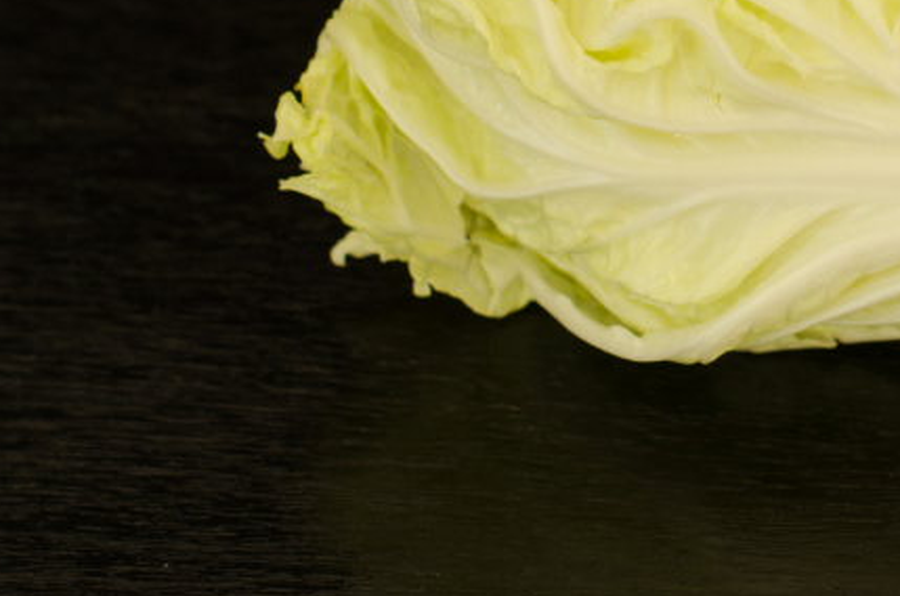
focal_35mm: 179
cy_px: -25
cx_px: 906
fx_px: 4465
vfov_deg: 7.6
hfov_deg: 11.4
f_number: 4
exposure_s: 1/6
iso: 160
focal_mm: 50
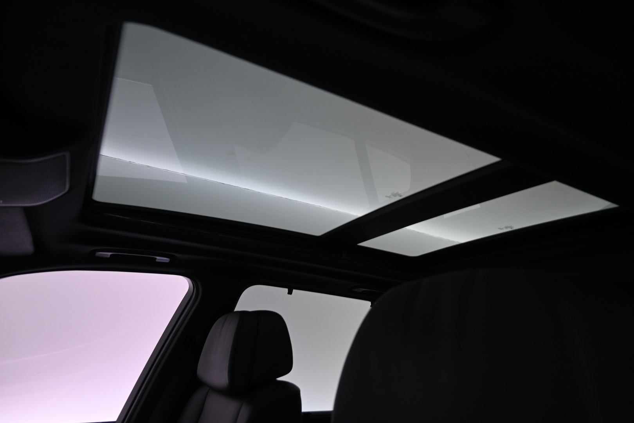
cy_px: 212
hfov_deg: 73.7
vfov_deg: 53.1
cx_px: 317
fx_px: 423
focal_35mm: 24
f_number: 3.5
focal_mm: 16
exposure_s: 1/25
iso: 320
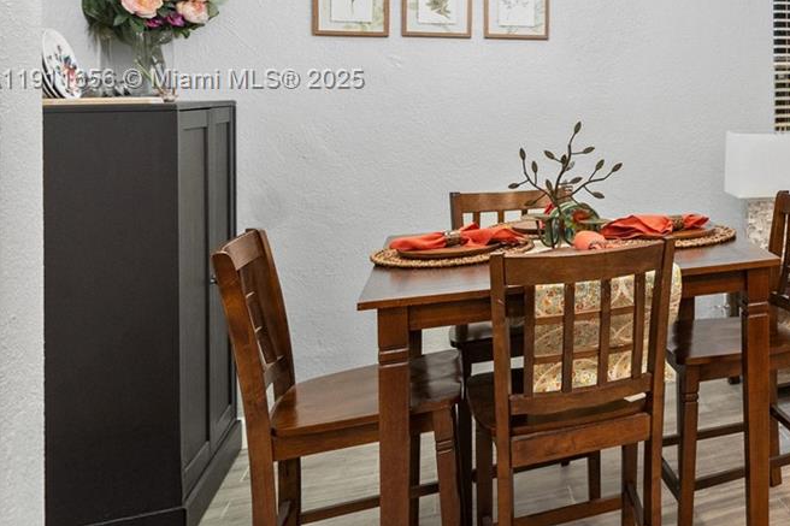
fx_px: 856
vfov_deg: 32.9
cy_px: 81
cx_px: 942
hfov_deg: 37.7
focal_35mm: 39
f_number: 4.5
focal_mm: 16
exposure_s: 1/15
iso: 1000
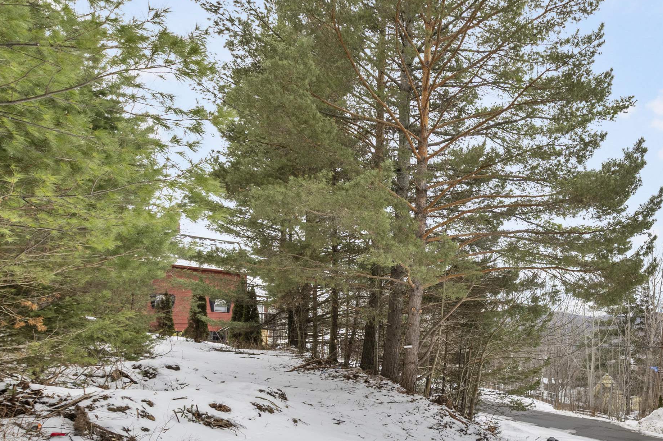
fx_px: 460
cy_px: 352
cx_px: 539
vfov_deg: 48.4
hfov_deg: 64.6
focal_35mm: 25
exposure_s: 1/50
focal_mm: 10
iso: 64
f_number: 8
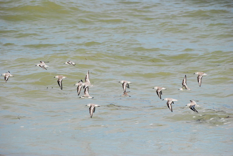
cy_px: 78
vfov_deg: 5.4
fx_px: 1652
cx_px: 116
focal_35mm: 255
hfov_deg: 8.1
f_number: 5.6
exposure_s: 1/2000
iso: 400
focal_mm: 170
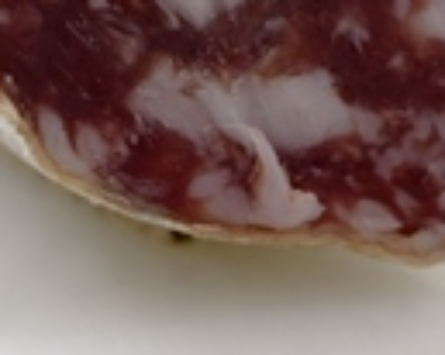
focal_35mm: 193
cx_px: 281
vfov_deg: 7.9
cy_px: -141
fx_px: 2540
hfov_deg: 10.0
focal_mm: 40
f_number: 5.6
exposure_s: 1/125
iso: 400
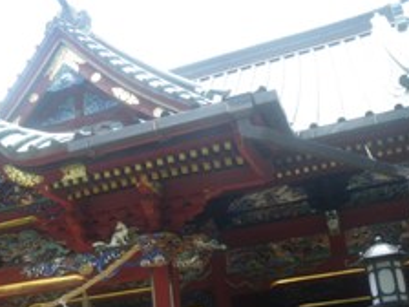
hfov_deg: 36.8
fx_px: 591
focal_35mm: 50
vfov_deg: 28.6
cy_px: 234
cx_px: 80
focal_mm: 5
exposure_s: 1/100
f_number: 3.5
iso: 50
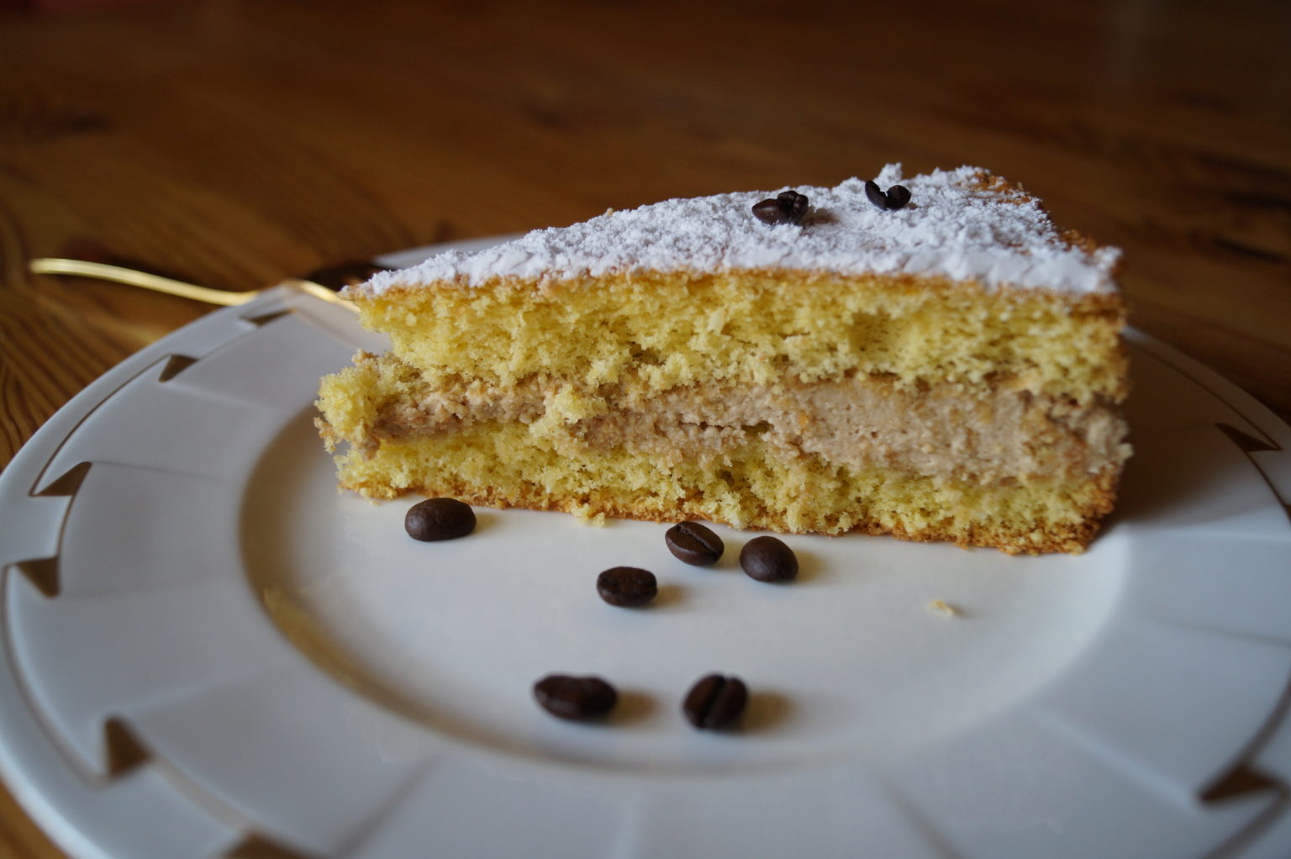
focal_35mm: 33
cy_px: 430
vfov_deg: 39.9
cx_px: 646
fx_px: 1183
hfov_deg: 57.3
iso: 320
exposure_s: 1/60
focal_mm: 22
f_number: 4
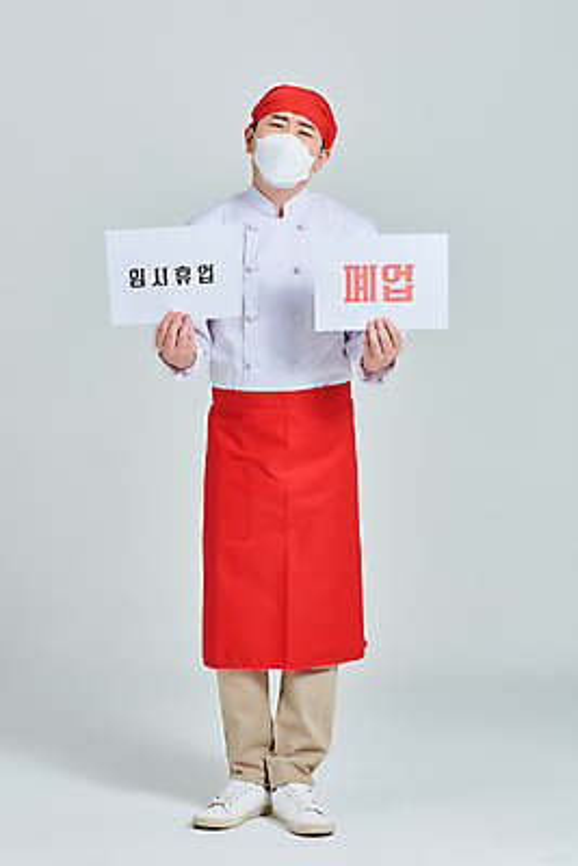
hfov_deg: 16.7
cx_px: 289
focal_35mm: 82
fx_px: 1973
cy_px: 433
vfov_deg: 24.8
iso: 100
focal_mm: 82
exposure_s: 1/125
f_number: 14
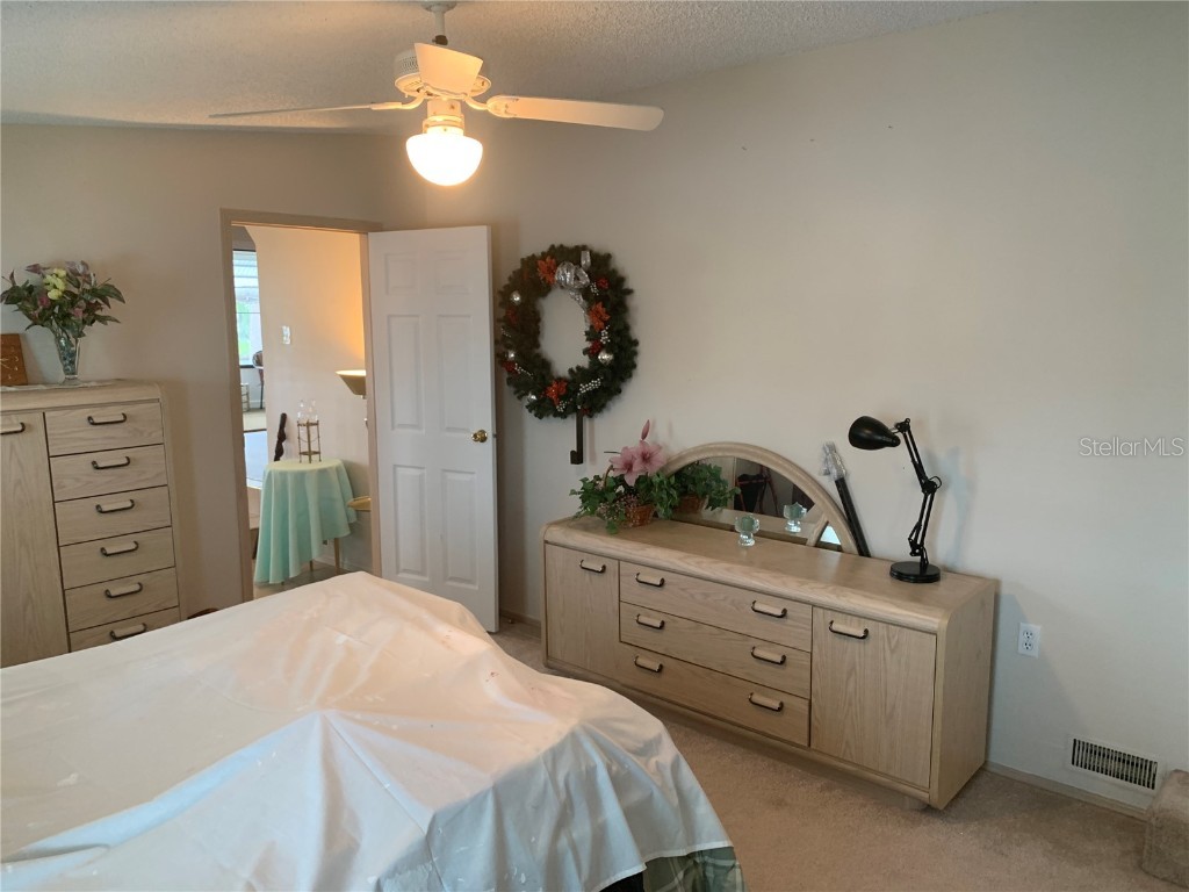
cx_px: 594
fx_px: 893
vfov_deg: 53.1
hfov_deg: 67.3
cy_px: 446
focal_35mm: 26
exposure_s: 1/60
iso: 125
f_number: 1.8
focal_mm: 4.25
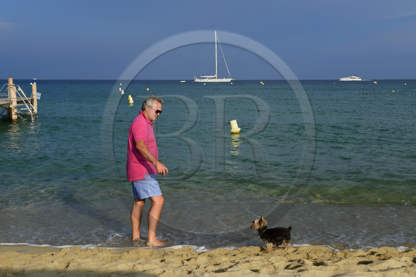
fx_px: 520
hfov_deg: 43.6
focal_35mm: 45
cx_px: 208
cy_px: 138
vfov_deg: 29.9
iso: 200
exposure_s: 1/200
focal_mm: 45
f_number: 13
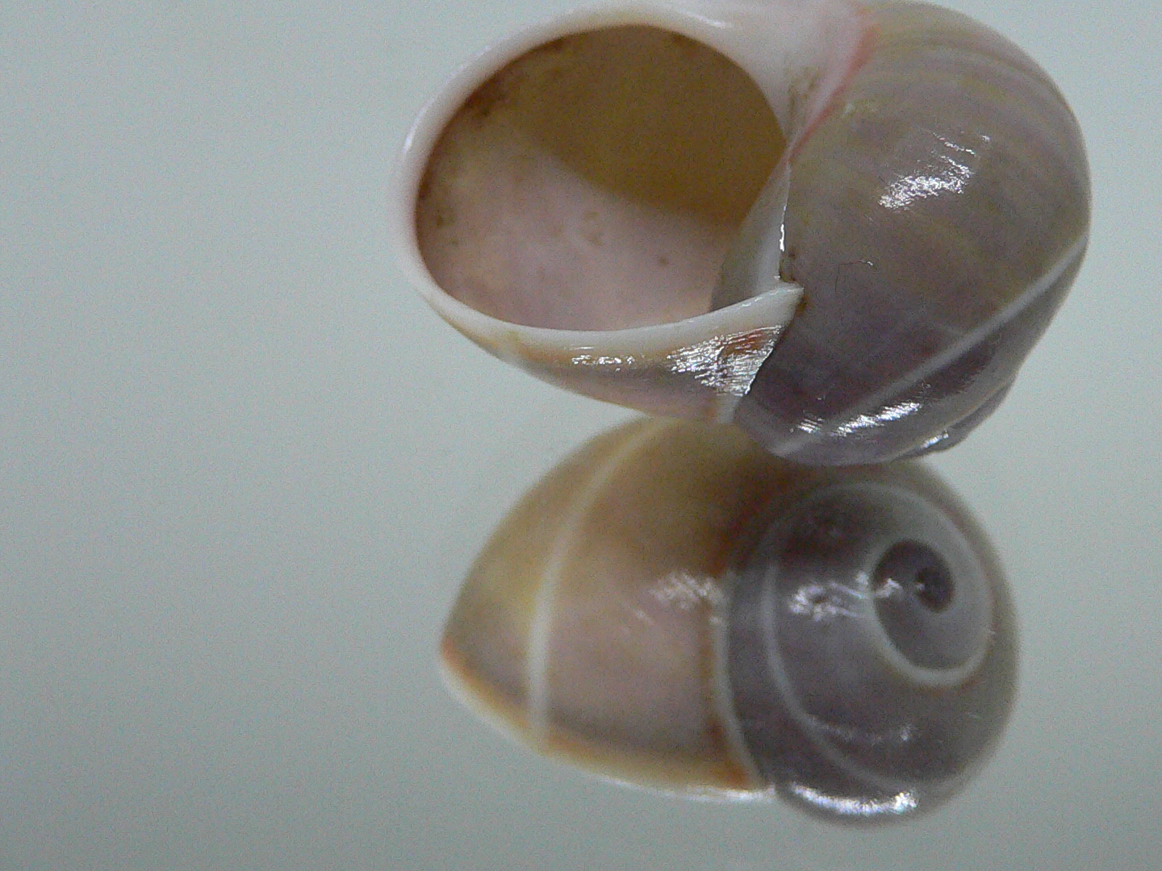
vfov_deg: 29.6
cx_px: 722
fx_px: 1645
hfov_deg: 38.7
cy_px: 342
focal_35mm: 49
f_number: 2.8
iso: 200
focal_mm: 4.6
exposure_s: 1/50
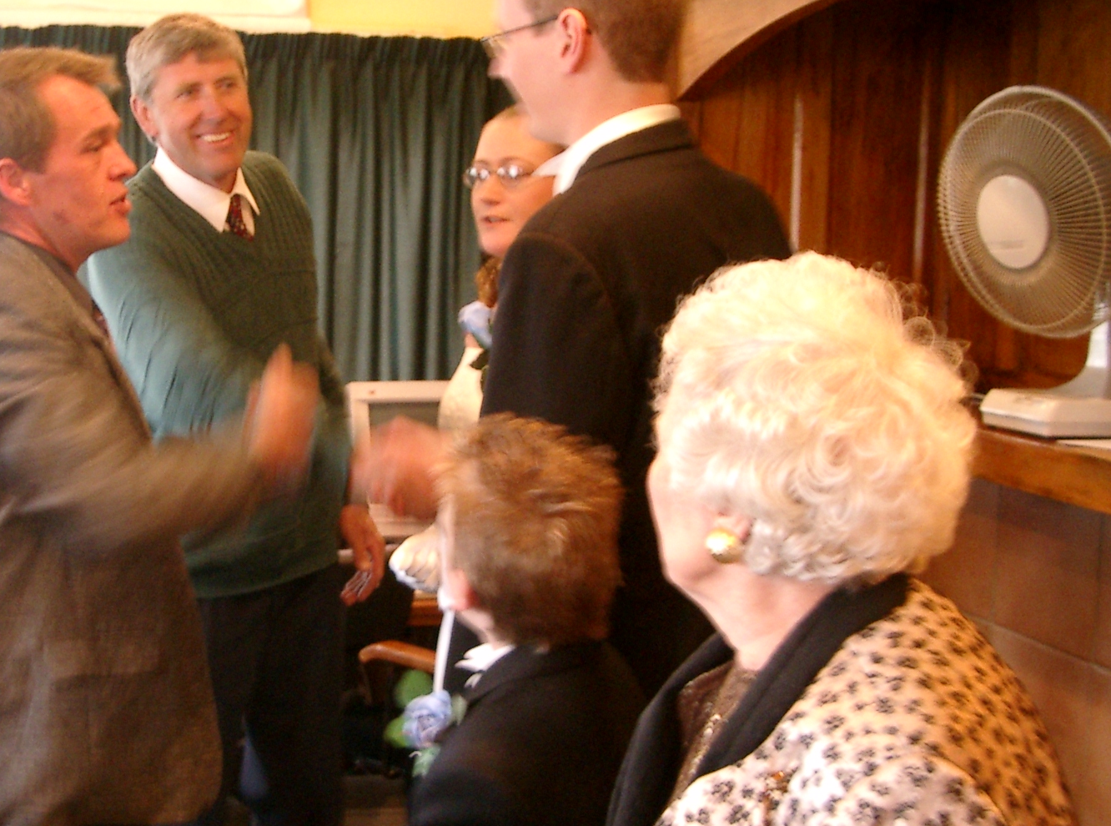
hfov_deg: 30.2
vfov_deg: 22.8
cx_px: 381
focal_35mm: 64
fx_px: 2047
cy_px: 431
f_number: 2.6
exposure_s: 1/10
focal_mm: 7.6
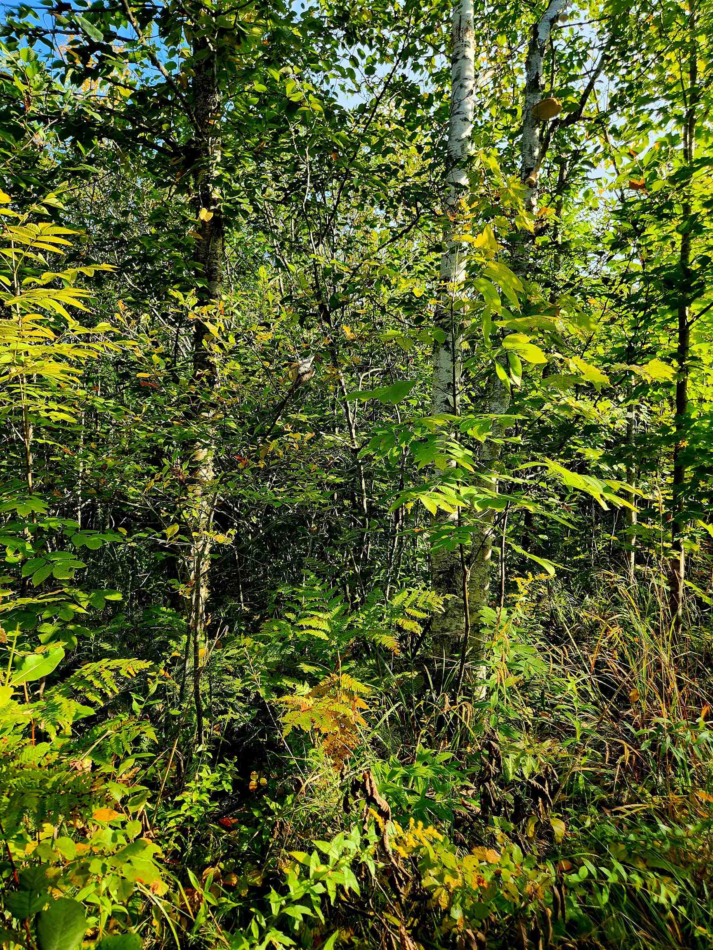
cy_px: 475
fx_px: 632
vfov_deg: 73.9
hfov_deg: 58.9
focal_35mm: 23
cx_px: 356
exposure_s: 1/278
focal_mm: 5.4
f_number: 1.8
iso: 20
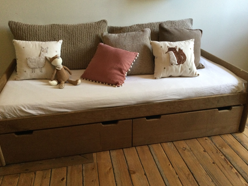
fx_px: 229
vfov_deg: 44.2
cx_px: 121
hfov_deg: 56.8
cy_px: 91
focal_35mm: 32
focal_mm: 3.3
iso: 160
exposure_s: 1/30
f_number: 2.4
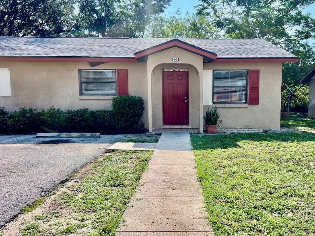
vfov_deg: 41.7
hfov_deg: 53.5
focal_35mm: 34
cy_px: 131
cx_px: 193
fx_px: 309
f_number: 1.5
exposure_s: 1/2994
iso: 50
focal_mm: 5.7
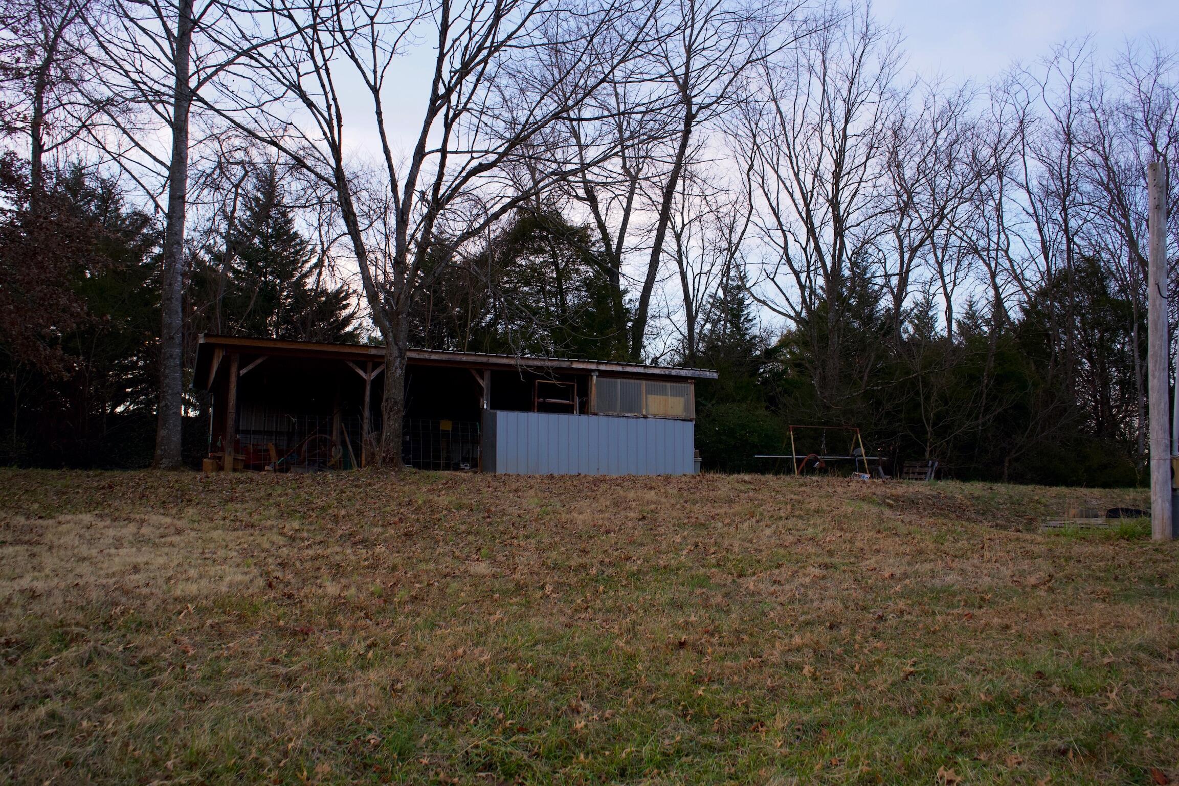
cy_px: 393
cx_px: 590
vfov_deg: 43.6
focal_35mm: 30
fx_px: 982
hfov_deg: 61.9
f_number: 5.6
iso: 800
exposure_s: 1/160
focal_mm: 30
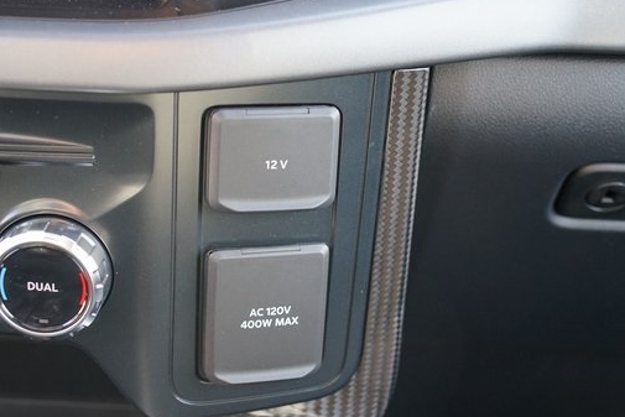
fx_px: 990
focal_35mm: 57
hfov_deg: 34.9
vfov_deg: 23.8
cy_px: 239
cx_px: 240
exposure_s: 1/160
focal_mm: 45
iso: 1600
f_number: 4
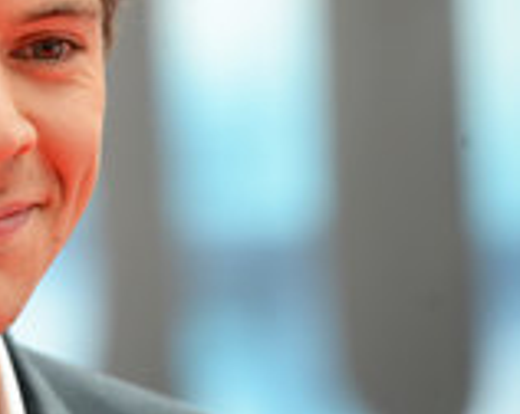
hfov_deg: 2.7
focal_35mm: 714
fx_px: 10975
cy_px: 41
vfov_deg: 2.2
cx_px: -118
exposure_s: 1/400
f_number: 4
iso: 1250
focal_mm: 300
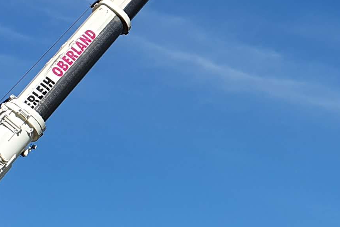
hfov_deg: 16.0
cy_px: 88
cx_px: 338
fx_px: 1190
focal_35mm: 126
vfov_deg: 10.9
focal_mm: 4.32
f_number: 2.4
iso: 50
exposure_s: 1/2248
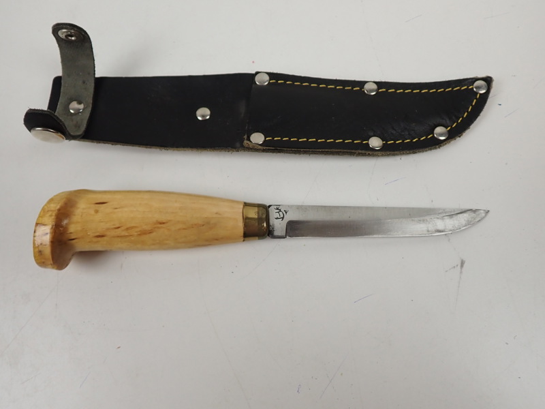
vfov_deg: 46.8
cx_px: 272
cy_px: 204
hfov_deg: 60.0
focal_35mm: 30
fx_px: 472
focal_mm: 5.4
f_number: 2.3
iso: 200
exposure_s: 1/125
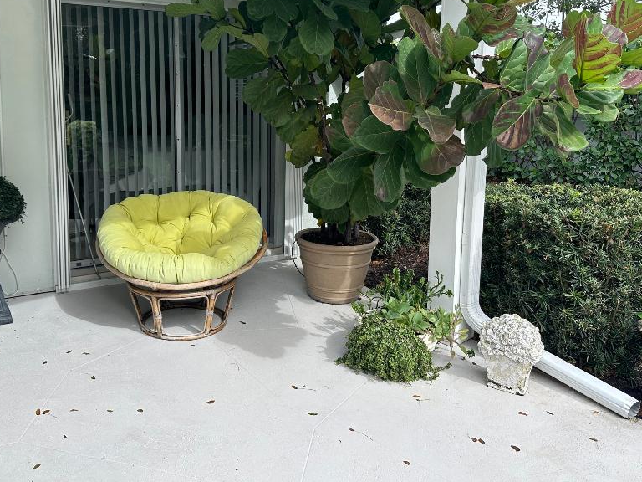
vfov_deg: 43.7
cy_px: 175
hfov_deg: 56.7
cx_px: 295
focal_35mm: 32
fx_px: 593
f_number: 1.78
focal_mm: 6.86
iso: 80
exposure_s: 1/816
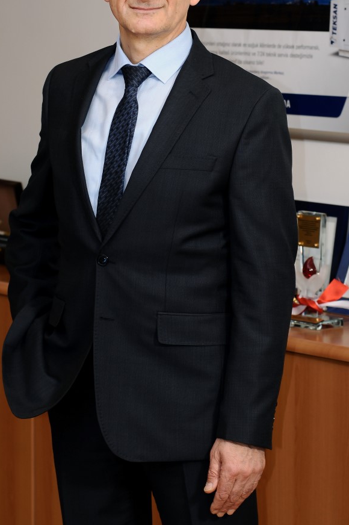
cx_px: 205
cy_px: 183
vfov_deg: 12.9
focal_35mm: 159
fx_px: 2316
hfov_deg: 8.6
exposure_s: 1/50
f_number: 6.3
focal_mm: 80
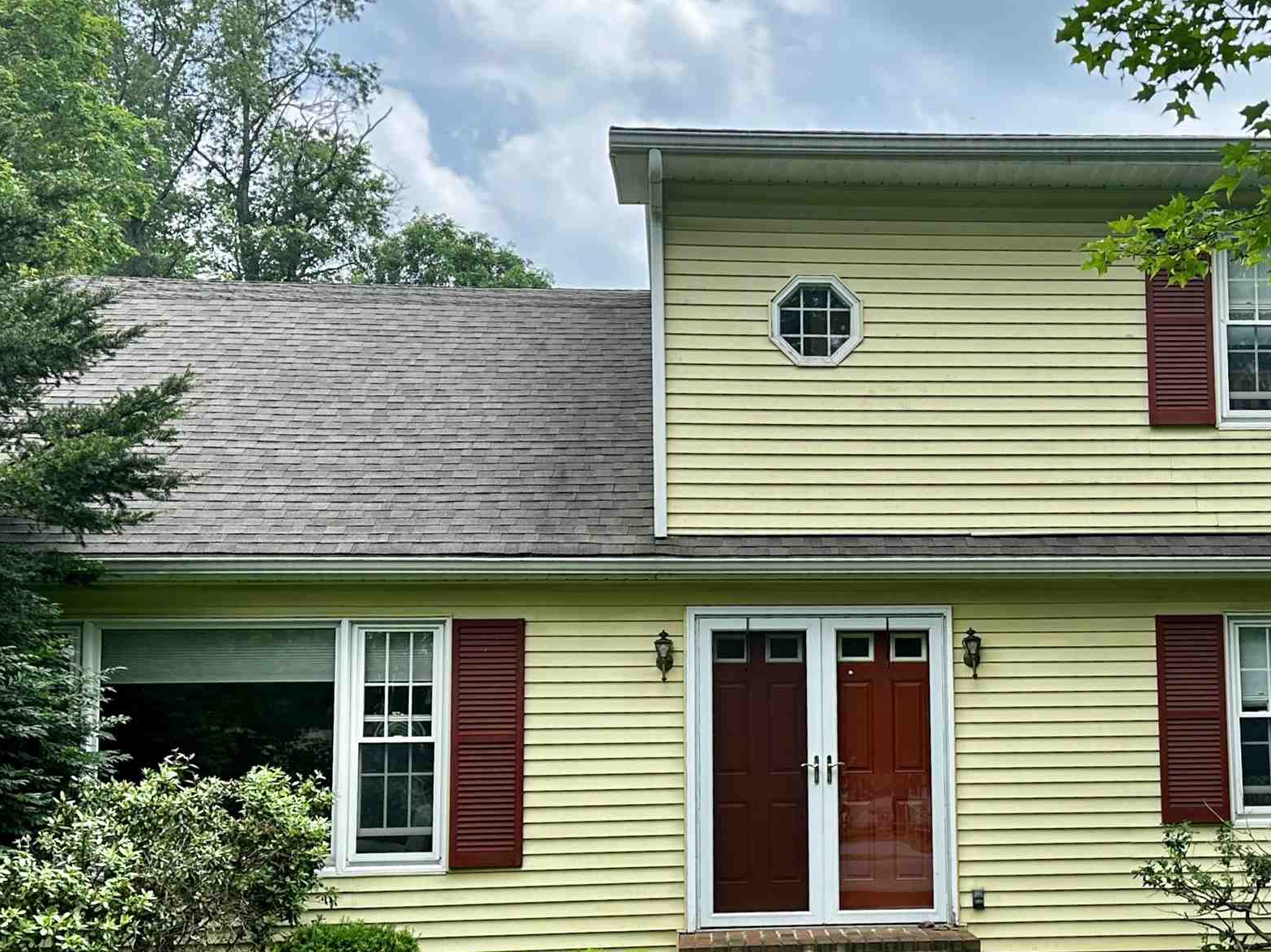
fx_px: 1725
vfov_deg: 30.7
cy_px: 607
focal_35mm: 47
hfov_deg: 39.8
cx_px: 870
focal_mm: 6.86
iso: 80
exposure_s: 1/1779
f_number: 1.78
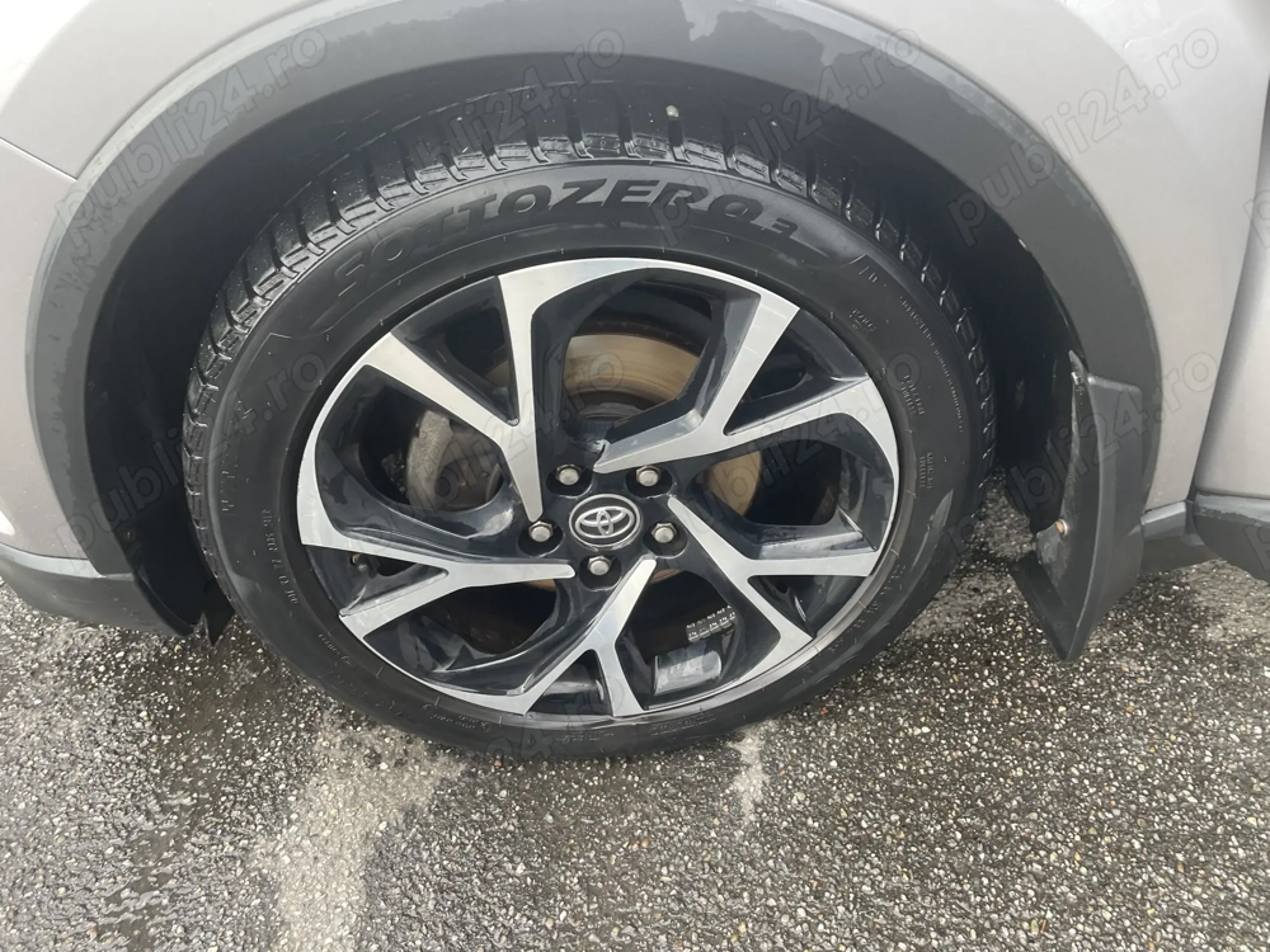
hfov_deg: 67.3
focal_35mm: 26
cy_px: 476
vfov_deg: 53.1
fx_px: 954
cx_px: 635
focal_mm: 4.2
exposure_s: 1/121
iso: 40
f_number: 1.6
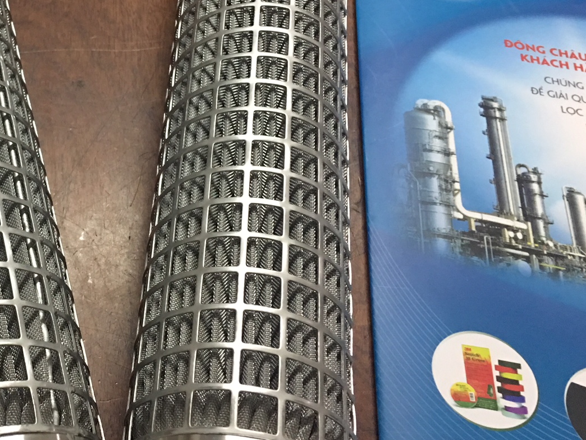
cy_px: 190
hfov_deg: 32.7
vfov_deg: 26.1
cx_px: 67
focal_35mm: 56
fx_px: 948
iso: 80
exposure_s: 1/10
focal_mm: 4.15
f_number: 2.2
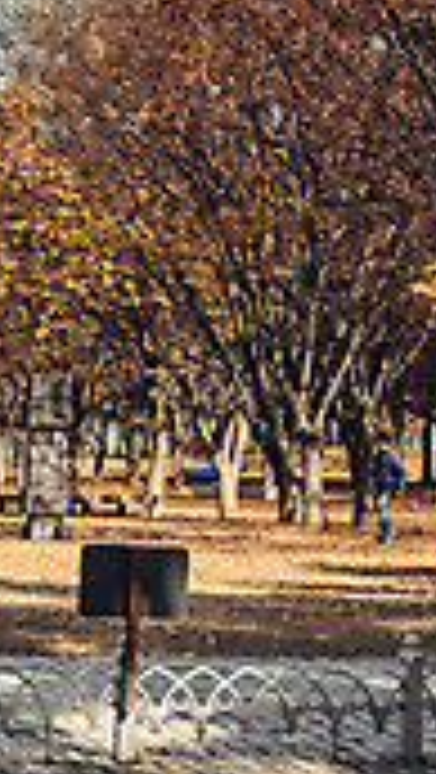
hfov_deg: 10.0
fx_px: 2318
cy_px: 608
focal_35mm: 113
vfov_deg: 18.8
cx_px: -429
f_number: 7.1
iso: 250
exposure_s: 1/250
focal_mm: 31
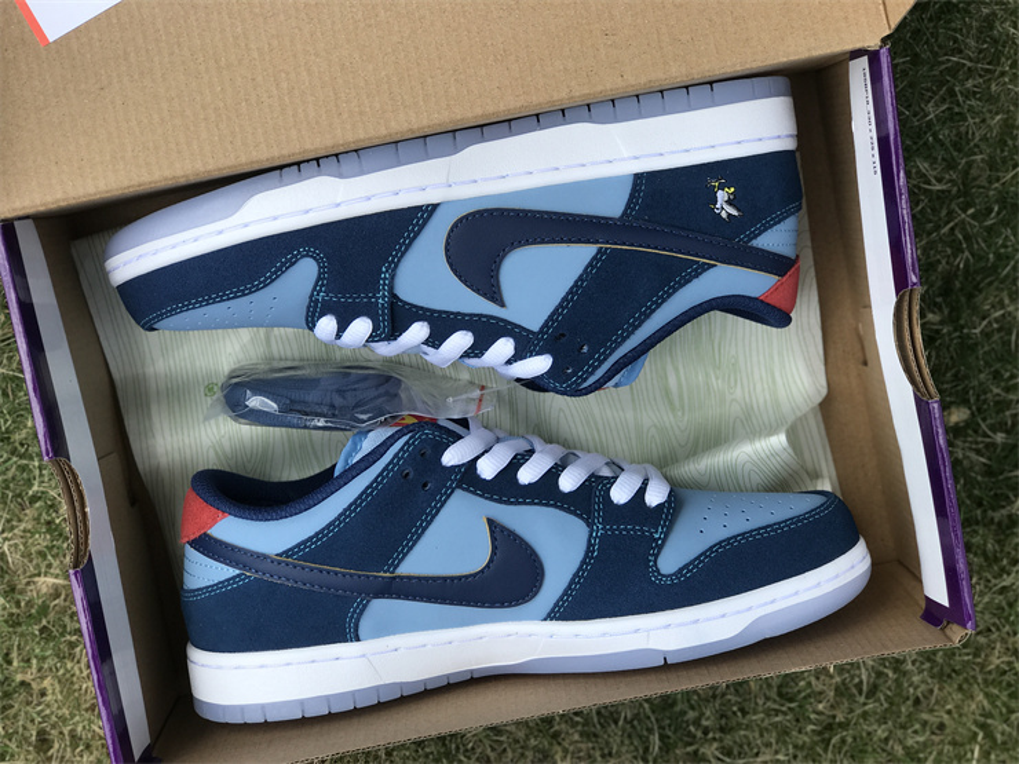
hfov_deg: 33.8
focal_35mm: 57
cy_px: 382
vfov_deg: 25.7
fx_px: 1678
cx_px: 510
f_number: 2.8
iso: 20
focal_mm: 6.6
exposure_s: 1/231
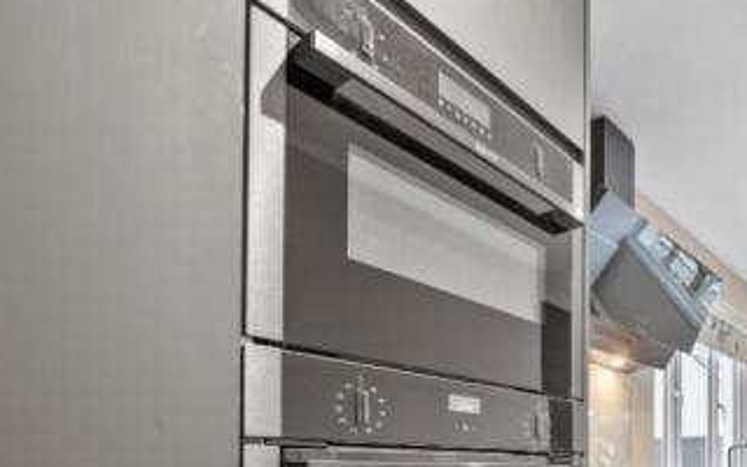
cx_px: 600
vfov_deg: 42.9
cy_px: 459
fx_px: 509
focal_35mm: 25
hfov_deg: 65.8
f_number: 7.1
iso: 160
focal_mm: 12
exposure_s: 3.2
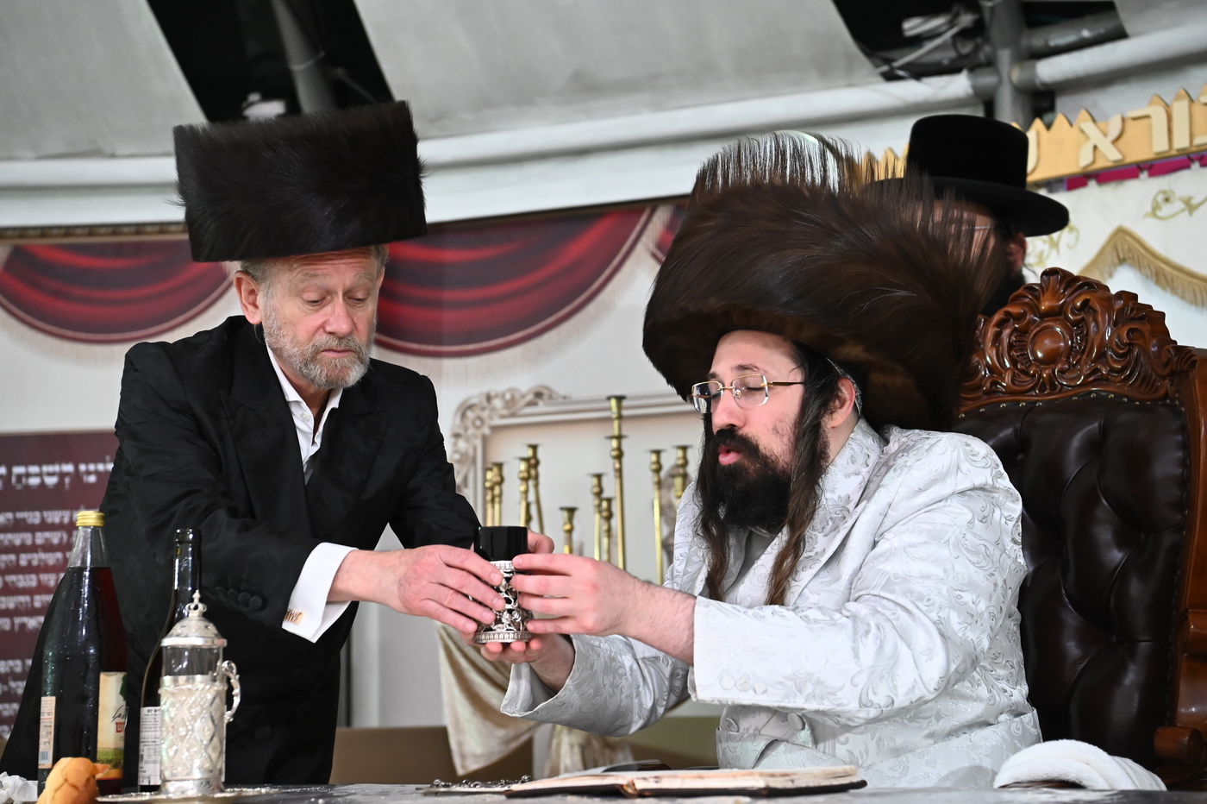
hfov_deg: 32.4
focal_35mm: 62
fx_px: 2078
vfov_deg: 21.9
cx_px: 604
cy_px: 402
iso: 4000
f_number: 5
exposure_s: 1/125
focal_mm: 62
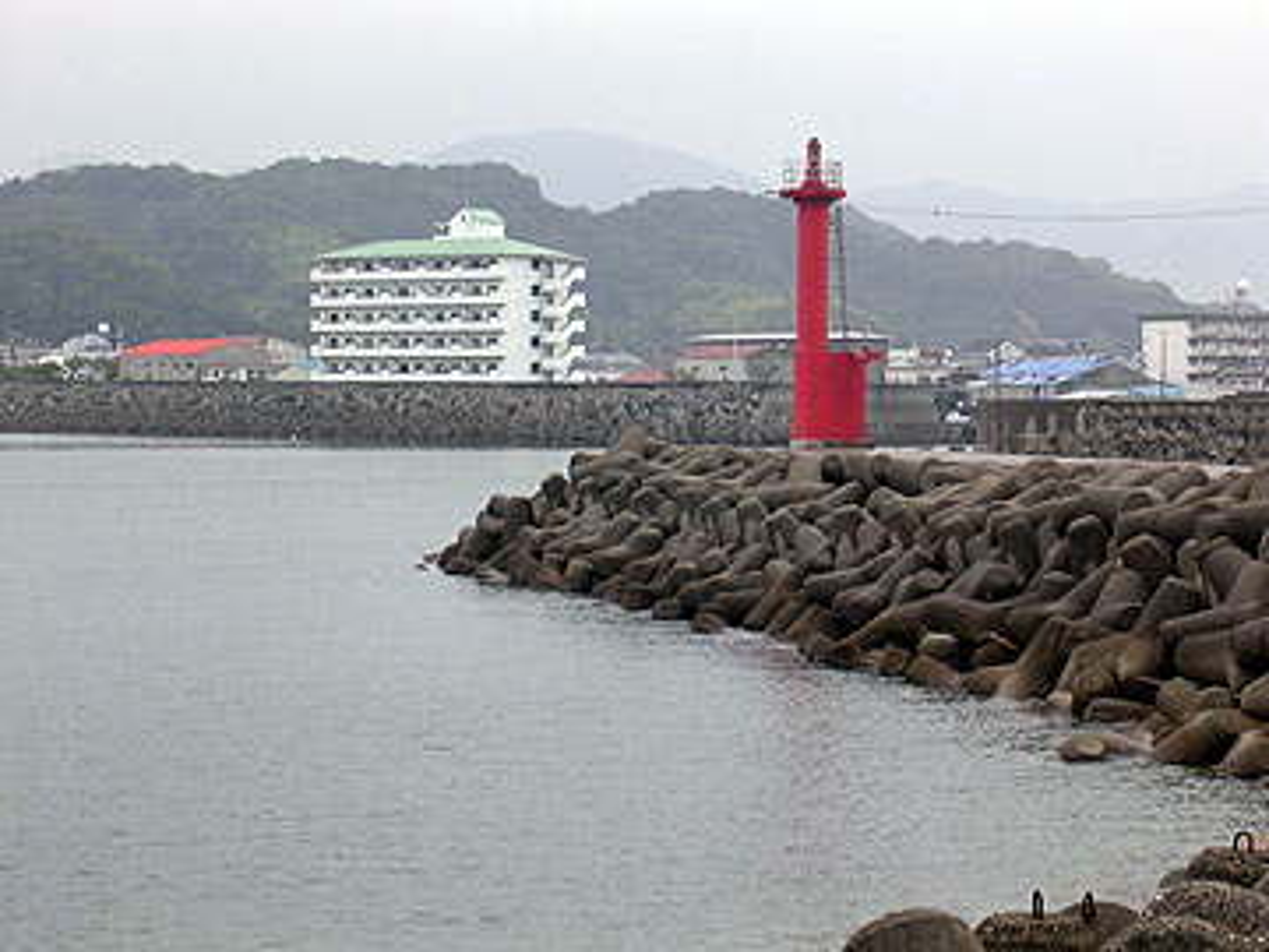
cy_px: 476
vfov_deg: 13.5
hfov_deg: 17.9
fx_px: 4033
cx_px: 634
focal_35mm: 110
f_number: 4.8
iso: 100
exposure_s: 1/82.4
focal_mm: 16.7
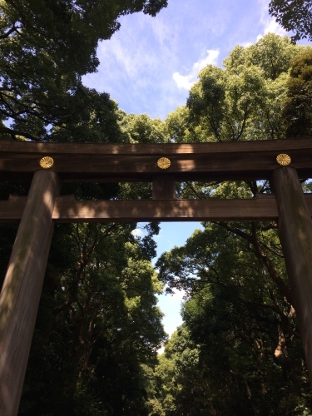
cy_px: 208
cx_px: 156
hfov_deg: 48.2
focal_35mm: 29
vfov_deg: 61.7
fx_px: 349
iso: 32
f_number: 2.2
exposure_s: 1/526
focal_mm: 4.15
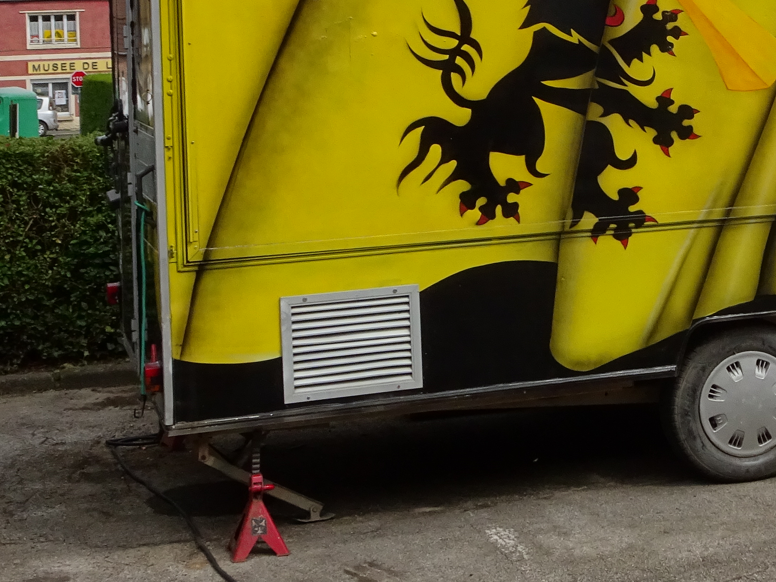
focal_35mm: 77
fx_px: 1726
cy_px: 37
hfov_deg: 24.3
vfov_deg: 18.7
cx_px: 754
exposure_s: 1/400
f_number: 5
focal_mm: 5.79
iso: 80
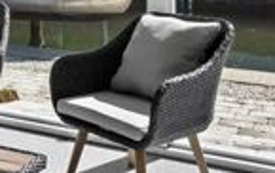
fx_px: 540
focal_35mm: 72
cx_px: 10
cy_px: -77
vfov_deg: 16.7
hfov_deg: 27.2
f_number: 11
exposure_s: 1/40
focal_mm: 7
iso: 250
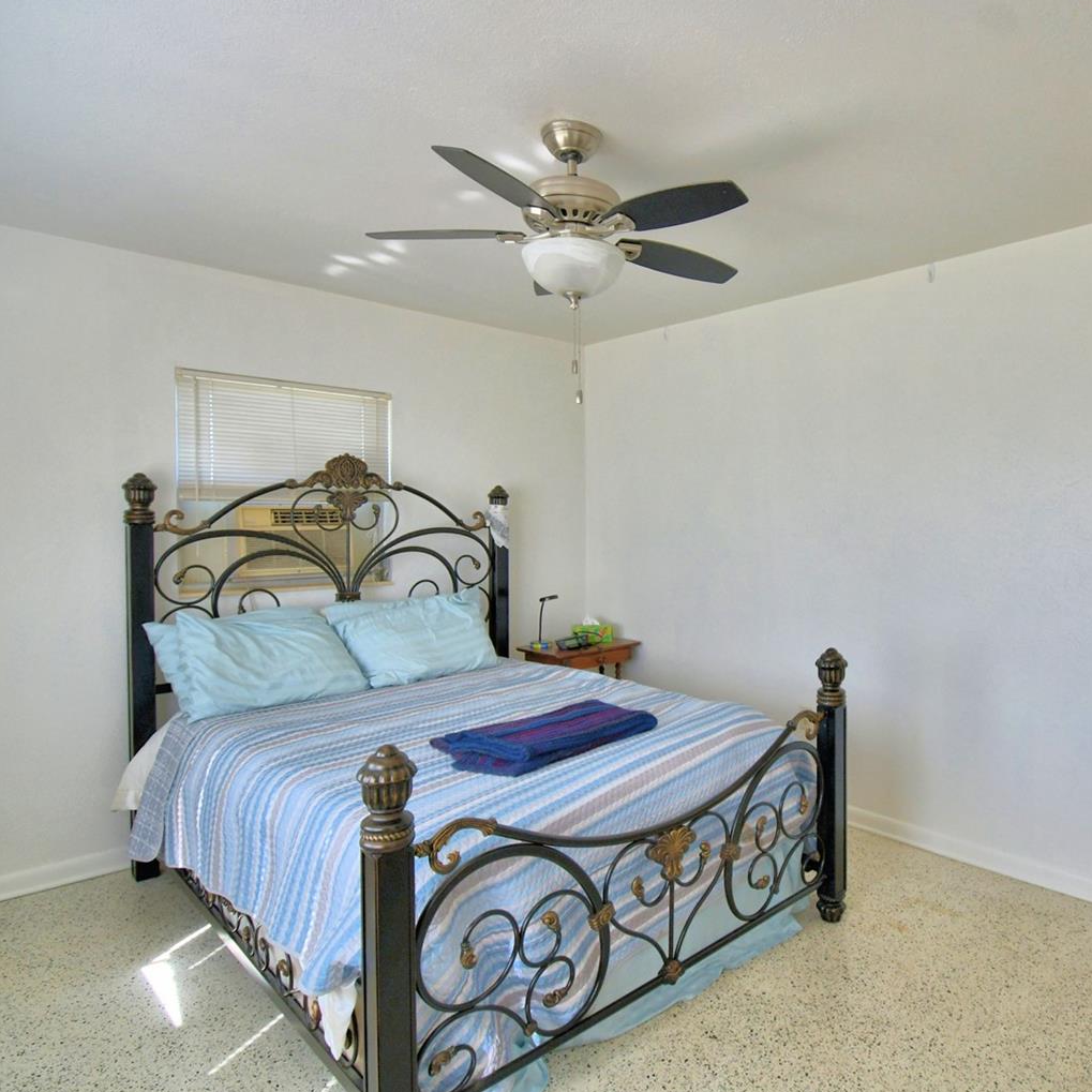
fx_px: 714
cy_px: 536
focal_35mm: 20
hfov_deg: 72.8
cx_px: 719
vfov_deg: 74.8
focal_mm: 10
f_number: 4.5
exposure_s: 1/125
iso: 280
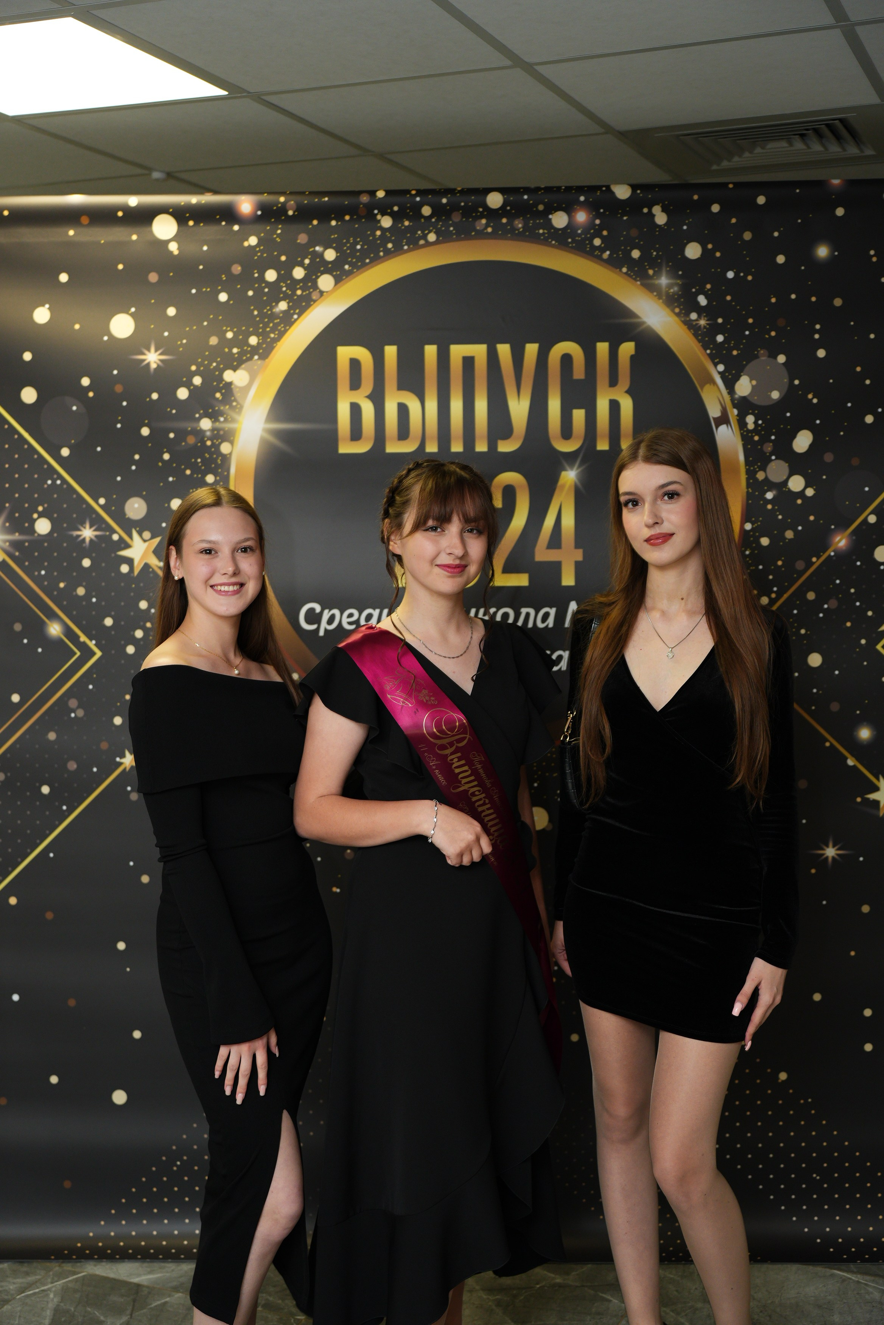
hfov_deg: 32.6
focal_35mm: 41
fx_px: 1510
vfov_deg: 47.4
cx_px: 442
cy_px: 662
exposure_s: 1/160
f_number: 2.8
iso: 800
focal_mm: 41
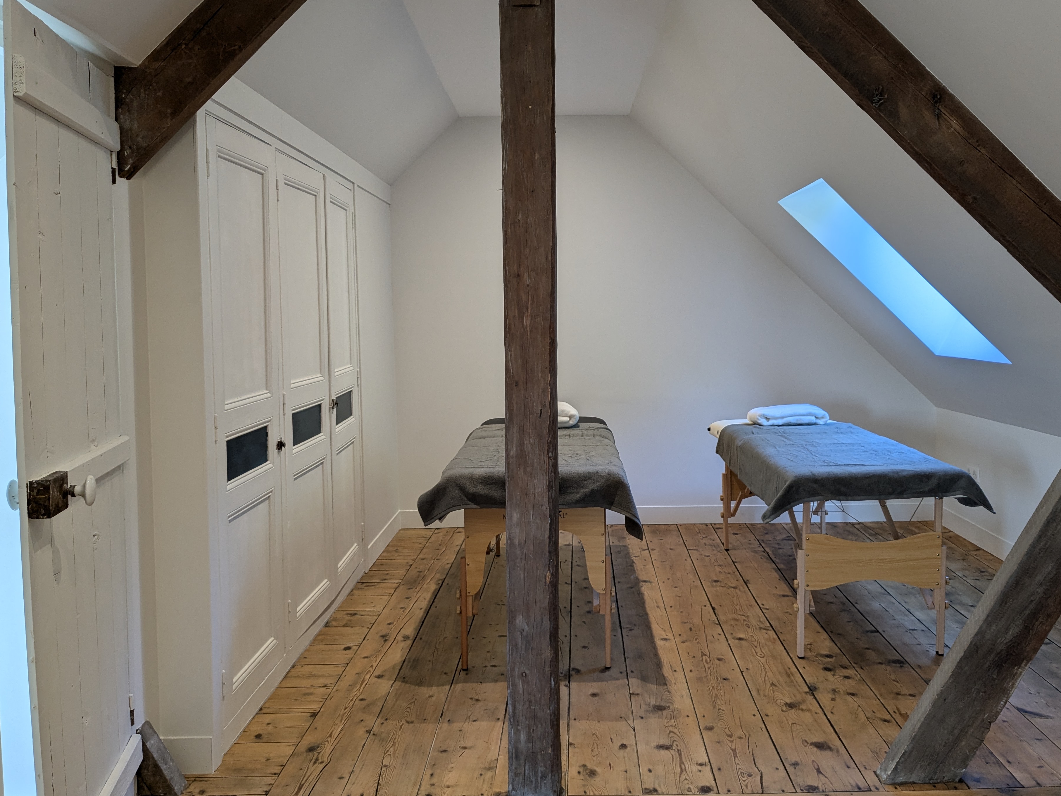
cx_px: 577
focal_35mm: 30
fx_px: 920
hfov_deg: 59.9
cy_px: 370
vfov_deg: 46.8
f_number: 1.73
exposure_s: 1/50
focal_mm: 4.38
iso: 45
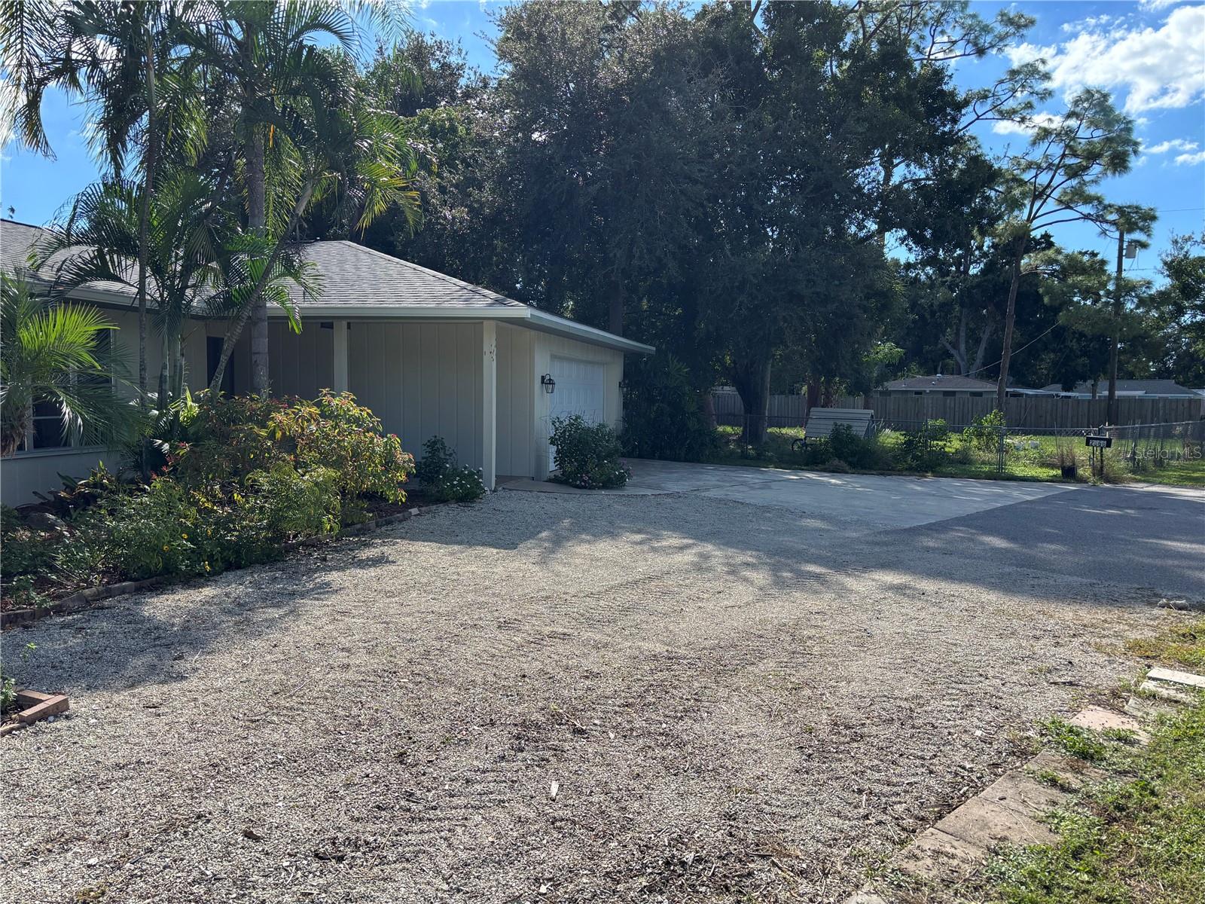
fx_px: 905
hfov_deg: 67.3
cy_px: 452
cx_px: 602
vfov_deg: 53.1
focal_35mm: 26
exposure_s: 1/2062
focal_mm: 5.96
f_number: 1.6
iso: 50
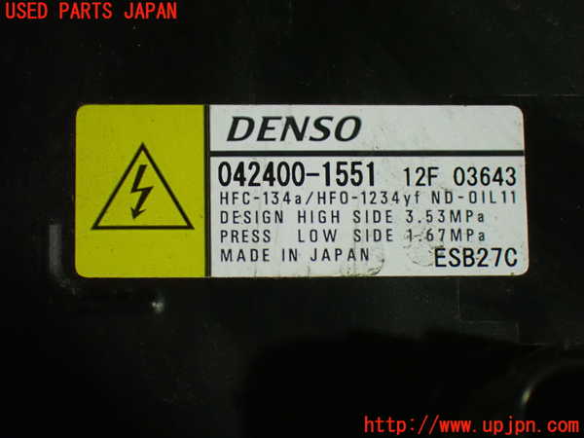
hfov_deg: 20.9
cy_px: 219
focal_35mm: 94
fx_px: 1586
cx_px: 292
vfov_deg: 15.7
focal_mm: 16.79
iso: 1600
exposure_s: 1/40
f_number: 4.7
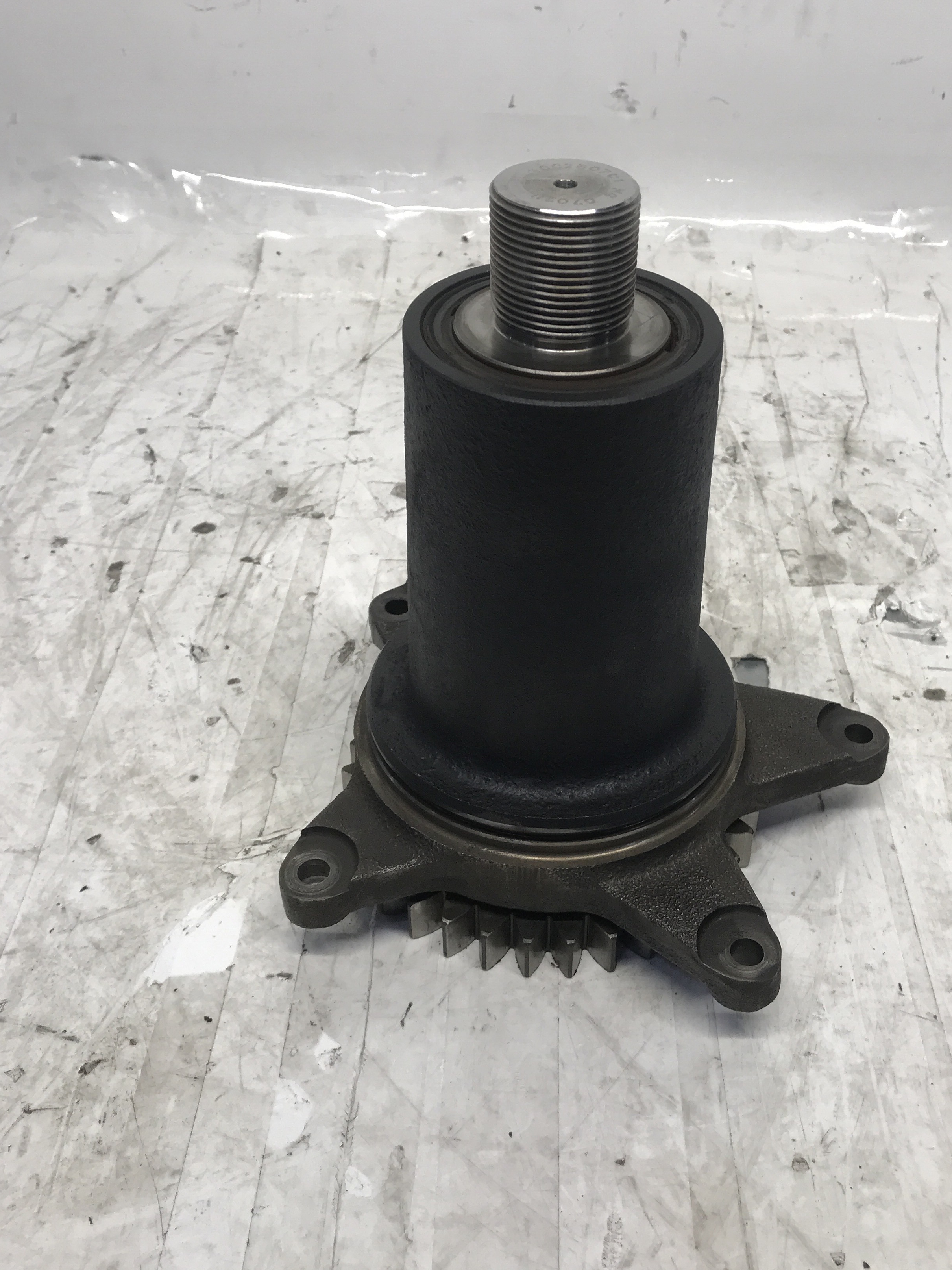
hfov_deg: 40.5
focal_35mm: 35
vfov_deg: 52.6
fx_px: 1284
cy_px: 576
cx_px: 566
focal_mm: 3.99
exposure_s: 1/120
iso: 32
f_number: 1.8
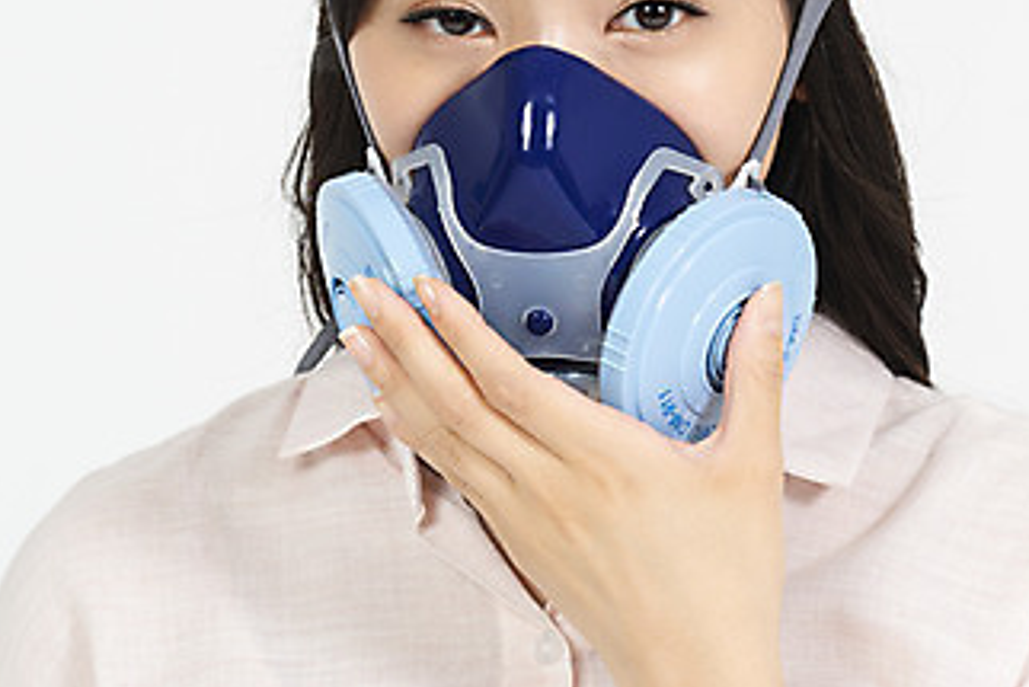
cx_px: 497
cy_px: 150
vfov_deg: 3.7
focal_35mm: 372
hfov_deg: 5.5
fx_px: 10637
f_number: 13
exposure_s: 1/125
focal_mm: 200
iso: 100
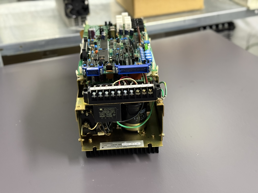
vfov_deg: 30.3
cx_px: 129
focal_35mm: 48
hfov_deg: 39.7
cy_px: 96
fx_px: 358
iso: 320
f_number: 1.78
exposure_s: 1/33
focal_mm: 6.76
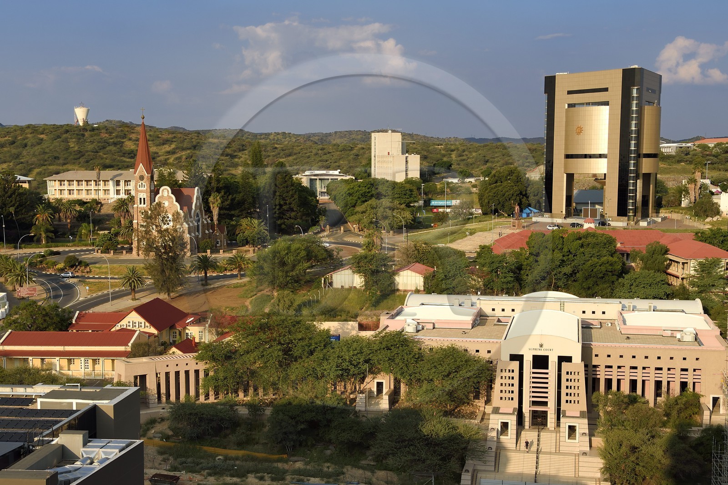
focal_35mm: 45
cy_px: 242
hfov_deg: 43.6
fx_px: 910
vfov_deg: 29.9
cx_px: 364
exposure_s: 1/320
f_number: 9
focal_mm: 45
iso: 200
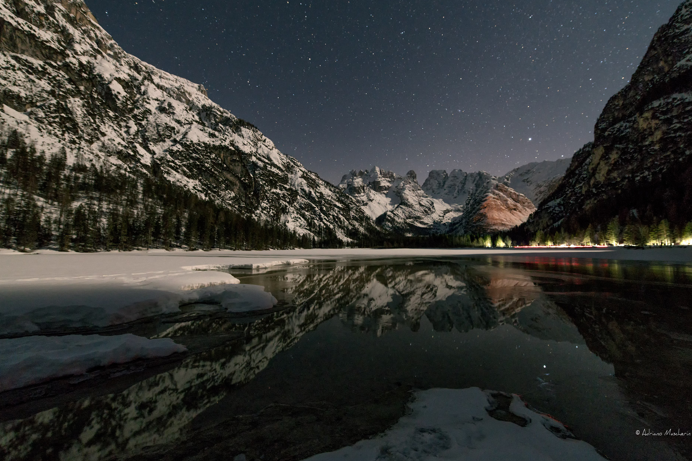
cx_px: 358
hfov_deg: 100.4
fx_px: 288
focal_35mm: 15
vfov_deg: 77.3
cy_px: 222
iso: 1600
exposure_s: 15
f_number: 4.5
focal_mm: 14
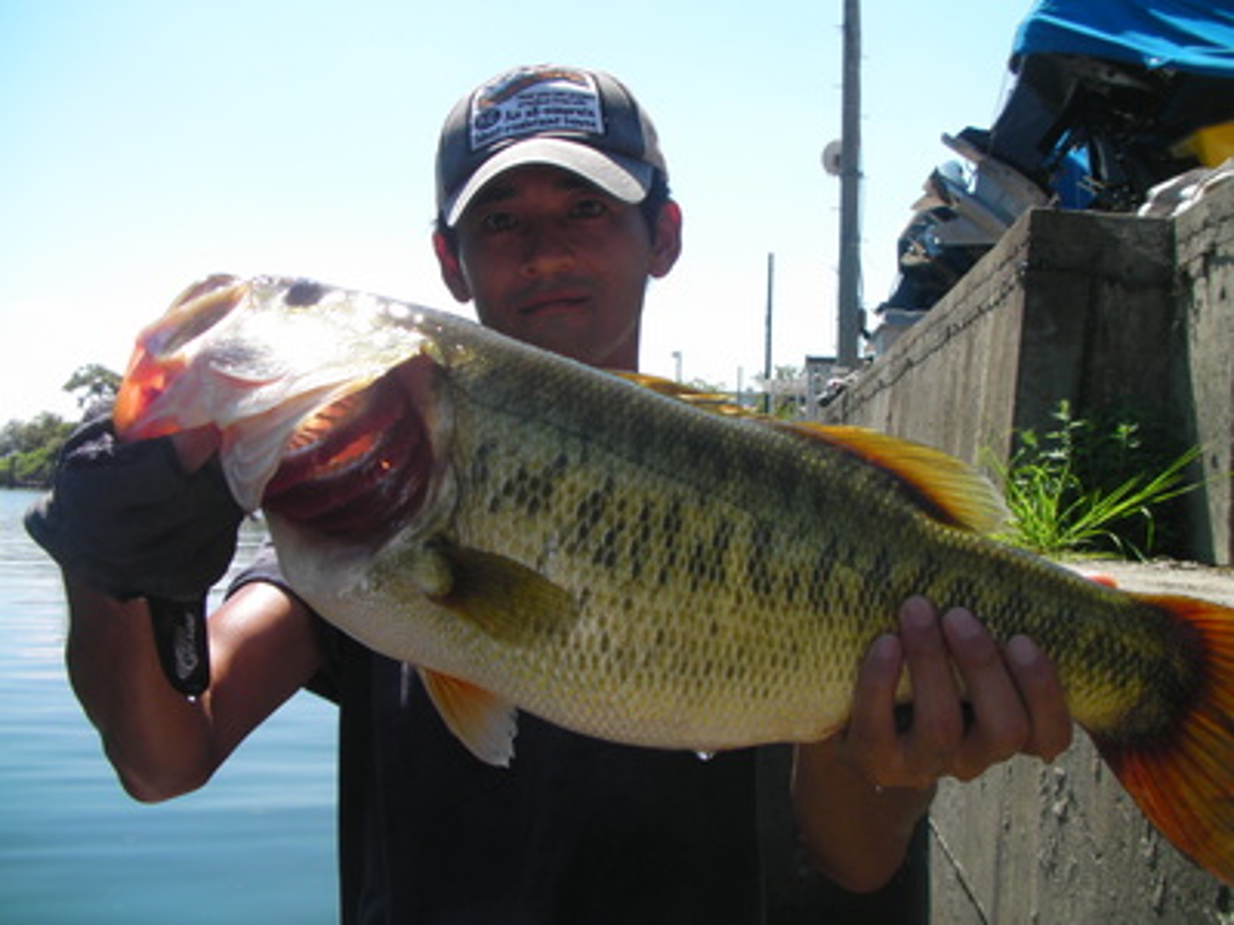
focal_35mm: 38
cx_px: 617
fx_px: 1355
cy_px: 462
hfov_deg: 49.0
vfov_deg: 37.7
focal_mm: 6.3
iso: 50
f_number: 3.5
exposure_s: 1/359
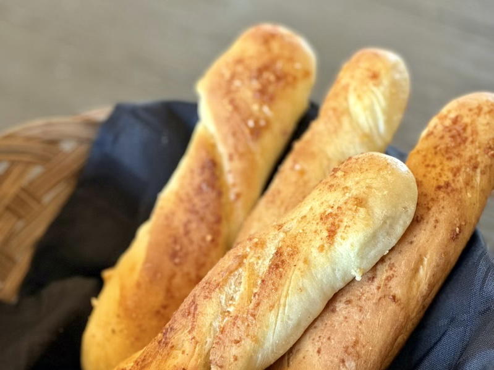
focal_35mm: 77
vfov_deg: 19.1
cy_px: 185
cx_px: 247
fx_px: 1099
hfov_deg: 25.3
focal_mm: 9
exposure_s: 1/60
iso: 320
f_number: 2.8
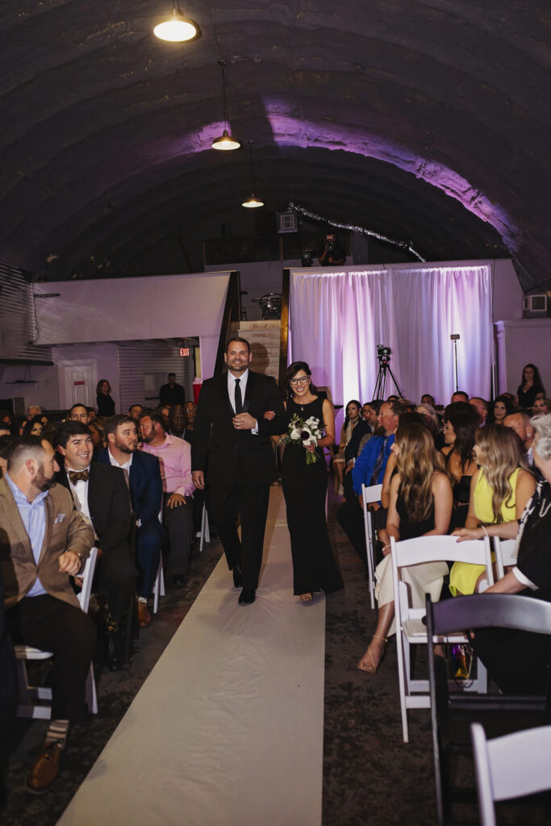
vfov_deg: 54.4
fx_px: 803
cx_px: 276
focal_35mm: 35
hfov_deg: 37.9
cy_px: 413
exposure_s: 1/200
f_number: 2.8
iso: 1000
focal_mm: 35
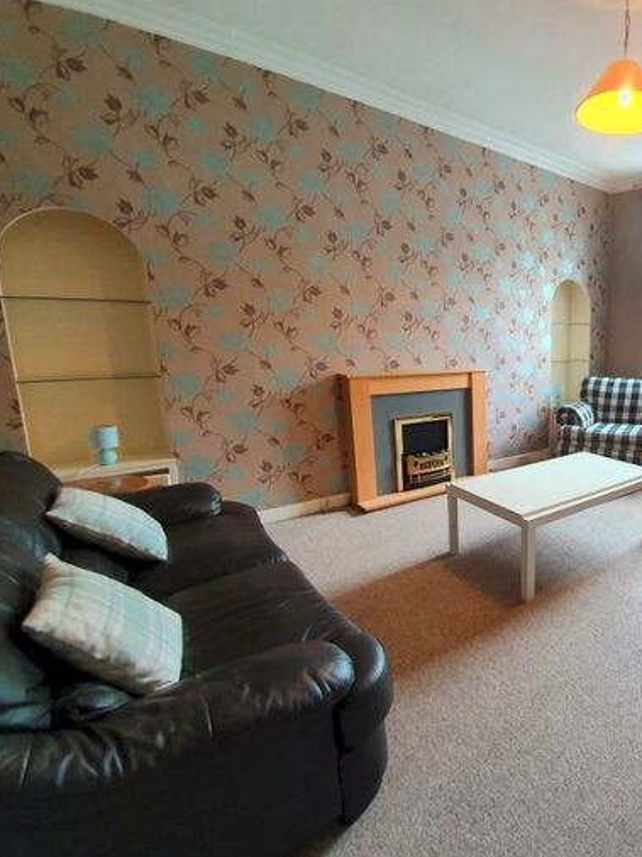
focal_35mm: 18
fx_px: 445
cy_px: 419
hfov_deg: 59.9
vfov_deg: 87.8
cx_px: 586
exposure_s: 1/50
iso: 200
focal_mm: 1.8
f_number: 2.2
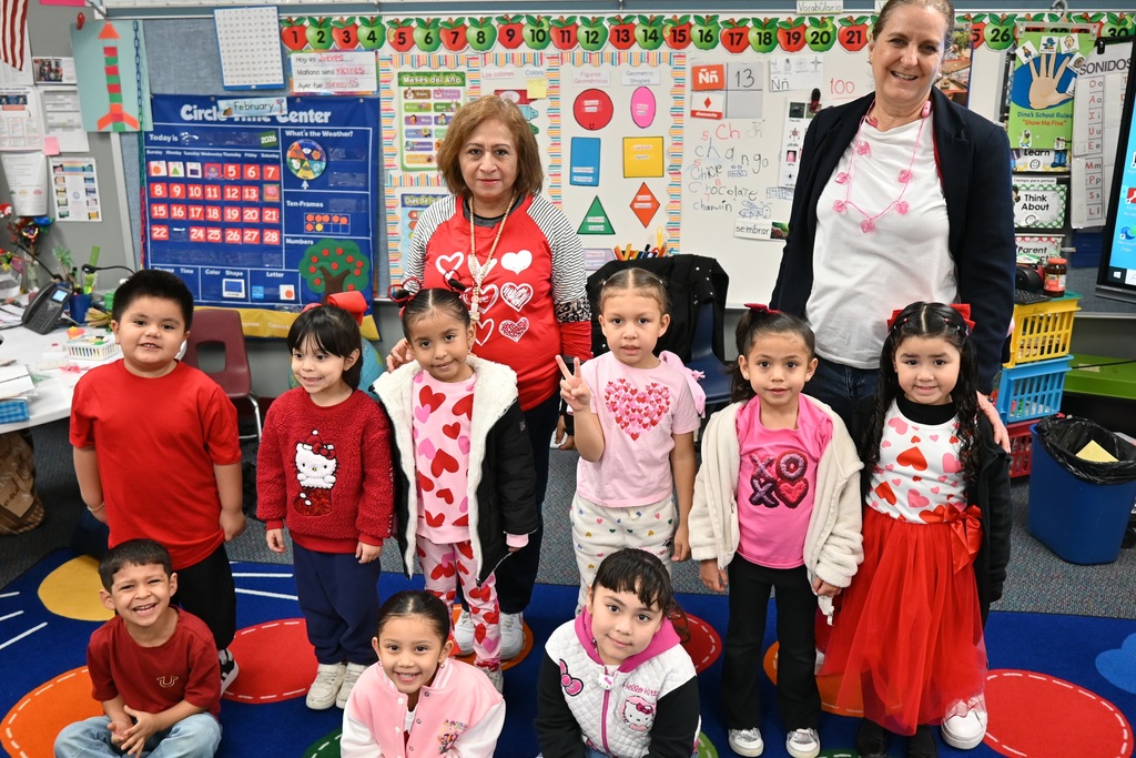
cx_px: 568
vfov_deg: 56.2
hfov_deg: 77.3
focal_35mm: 22
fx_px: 710
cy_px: 379
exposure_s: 1/100
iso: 320
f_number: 1.7
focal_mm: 15
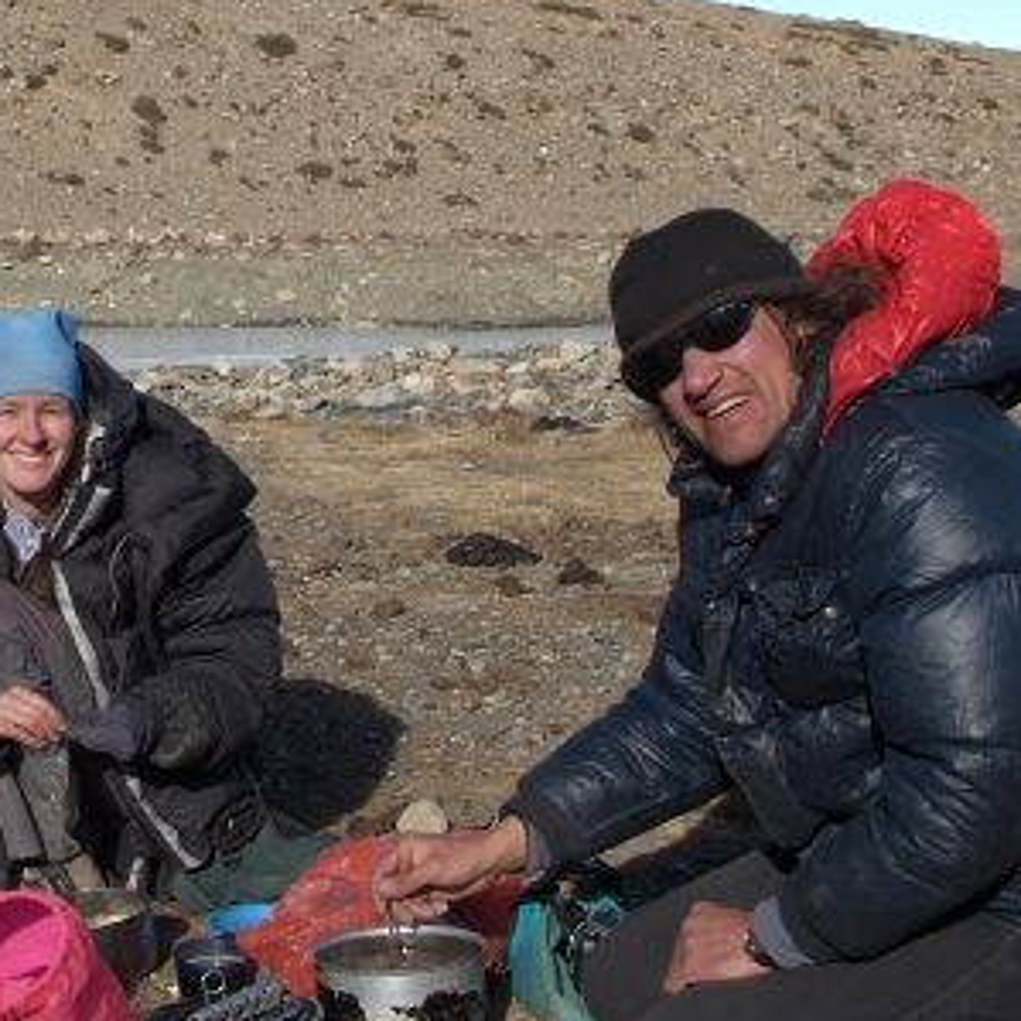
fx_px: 2503
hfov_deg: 22.7
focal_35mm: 75
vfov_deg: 23.1
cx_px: 181
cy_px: 490
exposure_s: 1/180
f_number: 6.7
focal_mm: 22
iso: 100
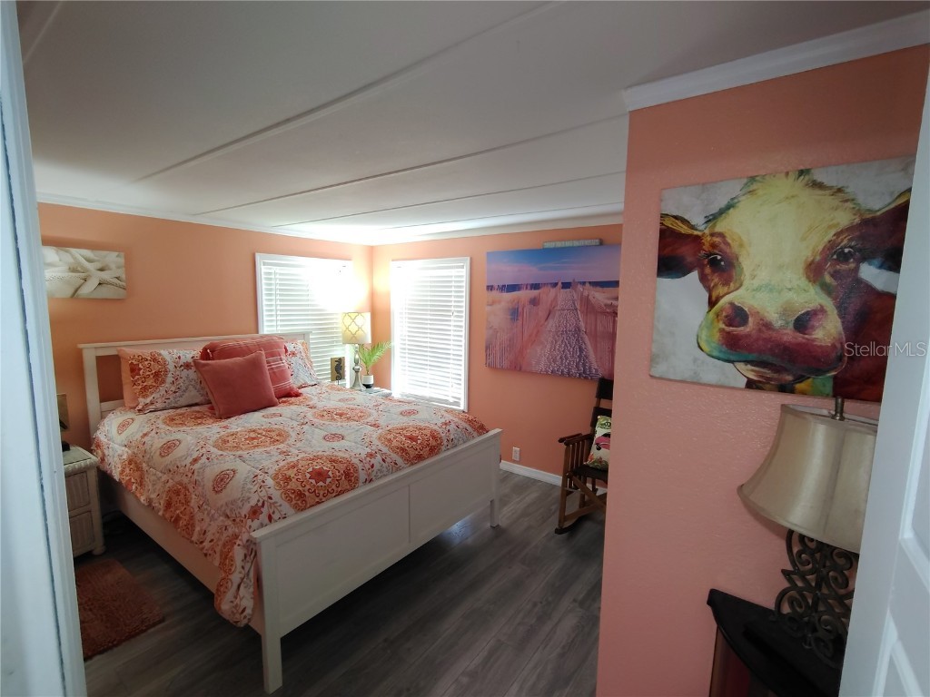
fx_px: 430
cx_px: 465
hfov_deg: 94.5
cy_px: 348
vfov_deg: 78.1
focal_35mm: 16
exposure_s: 1/40
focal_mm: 2.13
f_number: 2.2
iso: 420
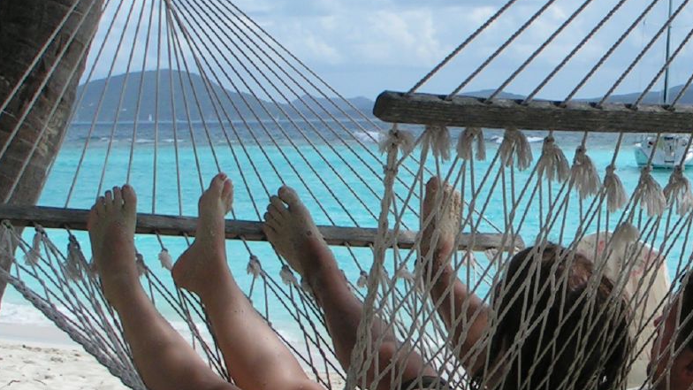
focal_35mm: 120
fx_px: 2205
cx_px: 614
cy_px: 249
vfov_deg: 10.1
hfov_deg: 17.6
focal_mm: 8.3
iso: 50
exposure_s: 1/640
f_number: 6.3
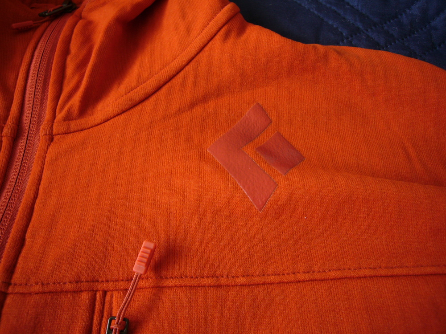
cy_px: 167
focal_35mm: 28
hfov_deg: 63.4
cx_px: 223
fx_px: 361
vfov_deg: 49.7
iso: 100
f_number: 2.8
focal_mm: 4.6
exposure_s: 1/15
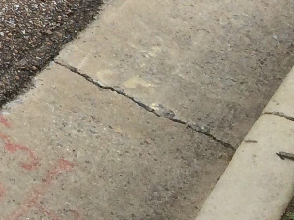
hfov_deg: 11.1
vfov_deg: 8.9
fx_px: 1325
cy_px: -235
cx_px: -362
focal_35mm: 156
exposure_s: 1/586
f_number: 2.2
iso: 32
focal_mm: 4.15
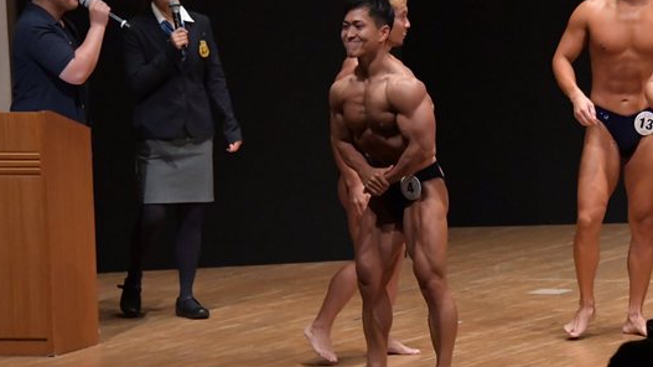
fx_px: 5383
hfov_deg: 6.9
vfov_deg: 3.9
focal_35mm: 311
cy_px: 222
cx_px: 447
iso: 8000
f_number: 5.6
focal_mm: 135
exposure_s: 1/400
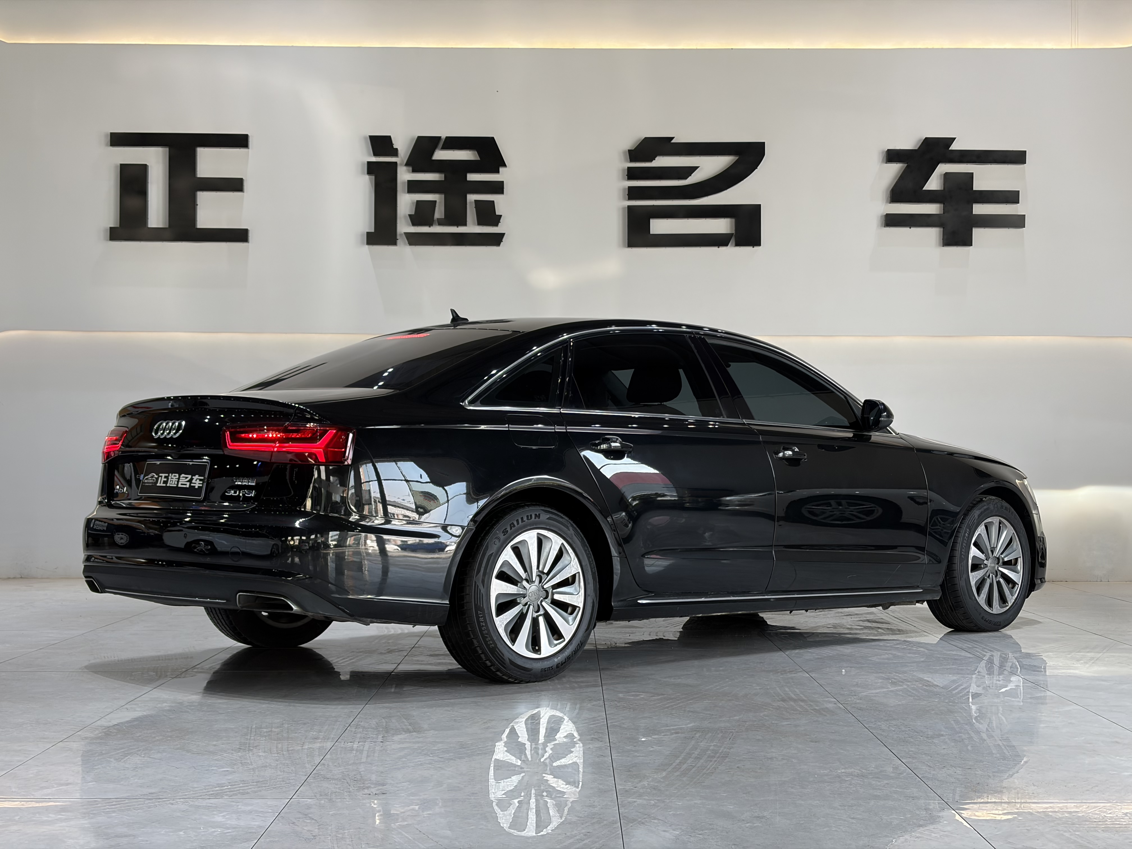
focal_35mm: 52
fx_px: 1700
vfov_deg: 28.0
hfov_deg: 36.8
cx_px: 566
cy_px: 424
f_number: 1.6
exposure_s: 1/100
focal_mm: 5.96
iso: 25
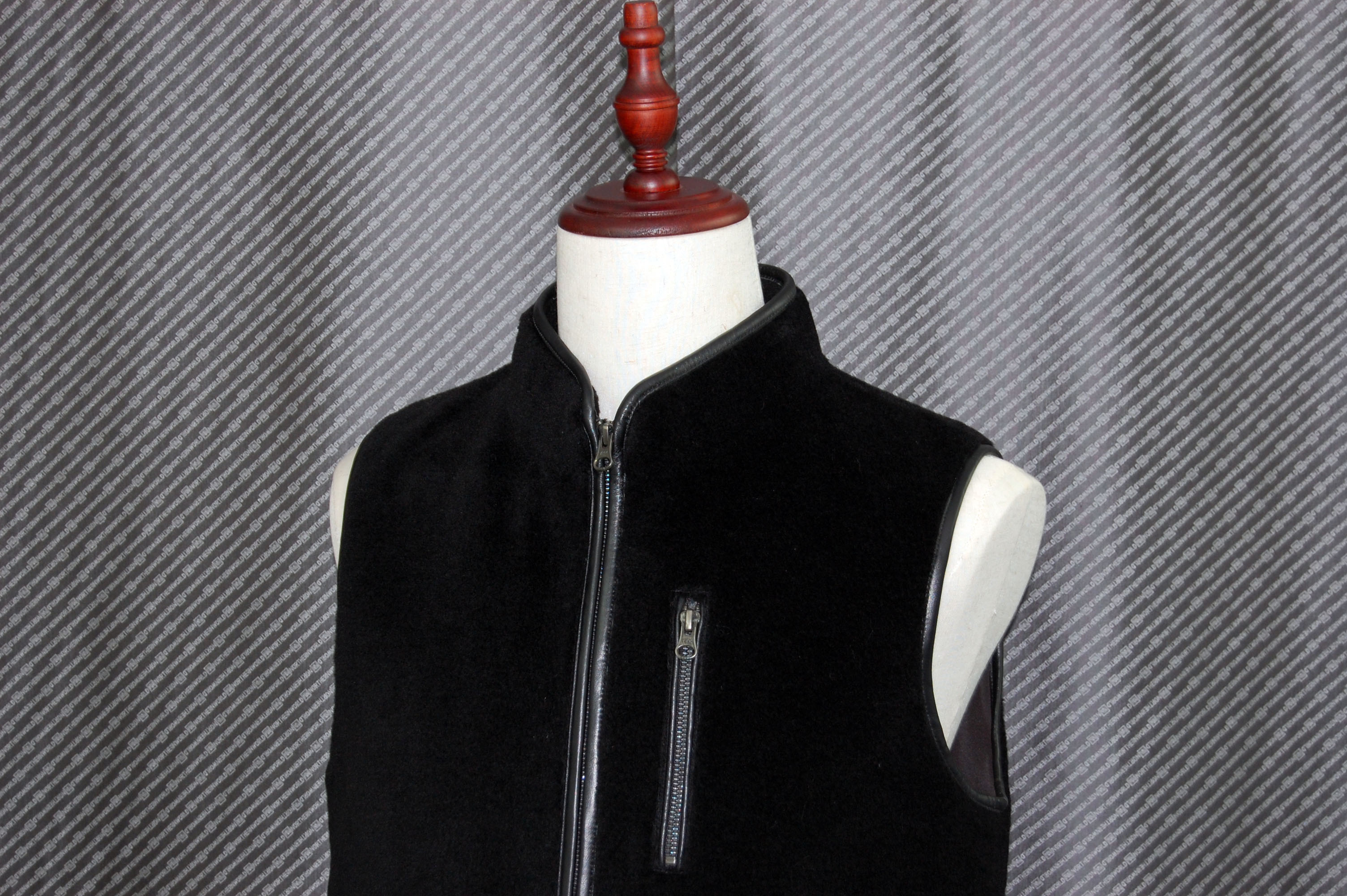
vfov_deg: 19.7
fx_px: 2579
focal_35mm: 69
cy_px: 448
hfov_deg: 29.3
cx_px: 674
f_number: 5.3
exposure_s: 1/60
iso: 400
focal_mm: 46
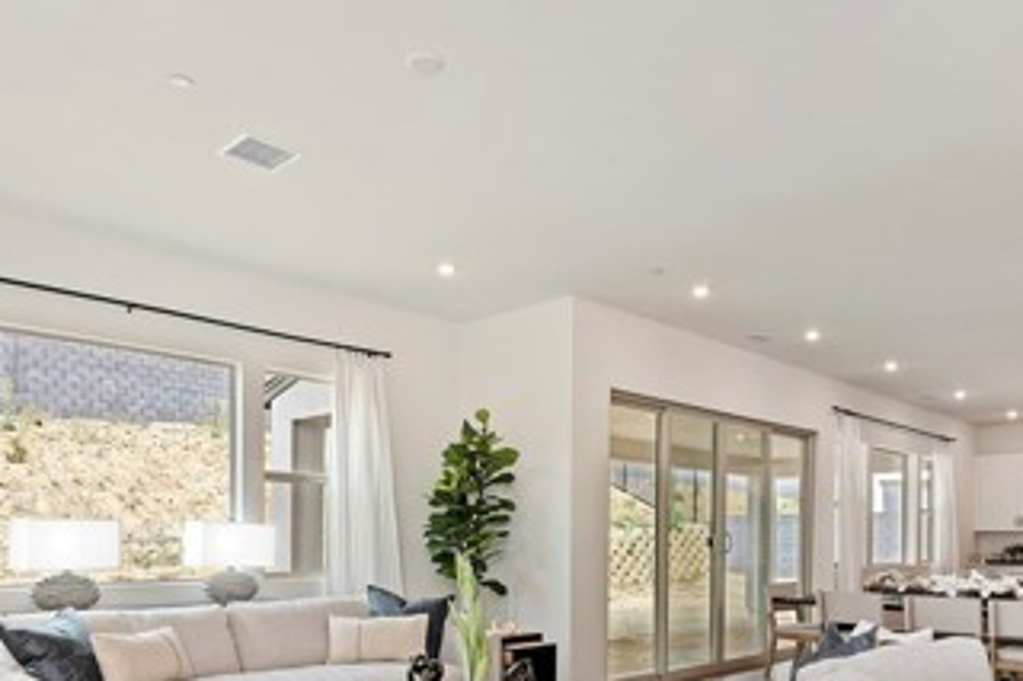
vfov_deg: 44.1
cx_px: 531
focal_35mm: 28
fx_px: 795
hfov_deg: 65.5
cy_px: 547
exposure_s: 1/30
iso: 500
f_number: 10
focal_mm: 14
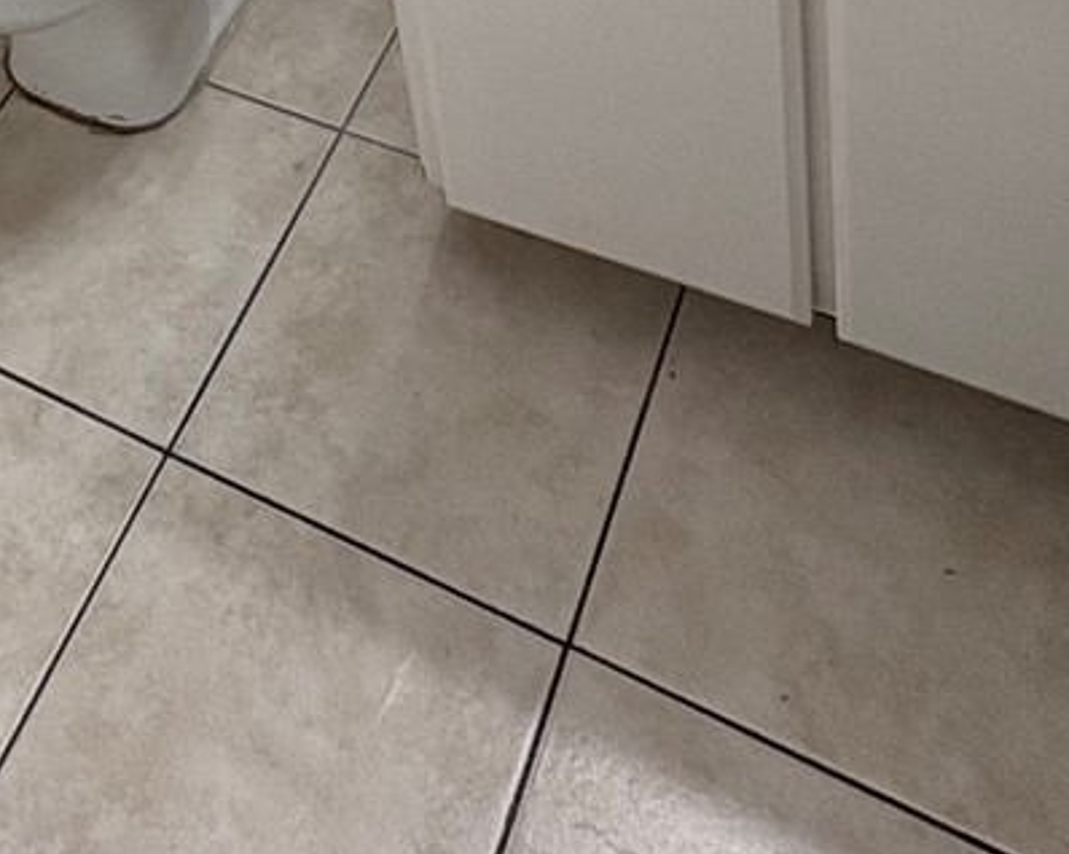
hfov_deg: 32.9
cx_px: 167
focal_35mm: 55
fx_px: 1739
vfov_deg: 20.3
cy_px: -661
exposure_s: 1/99
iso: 125
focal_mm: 2.22
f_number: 2.2
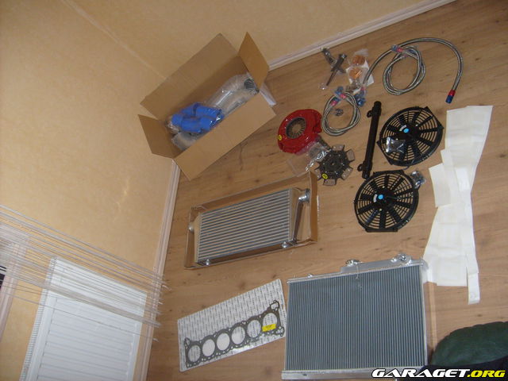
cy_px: 190
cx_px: 254
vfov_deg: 40.7
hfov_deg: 52.6
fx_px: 514
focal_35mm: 35
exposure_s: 1/45
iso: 100
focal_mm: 5.8
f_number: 2.8
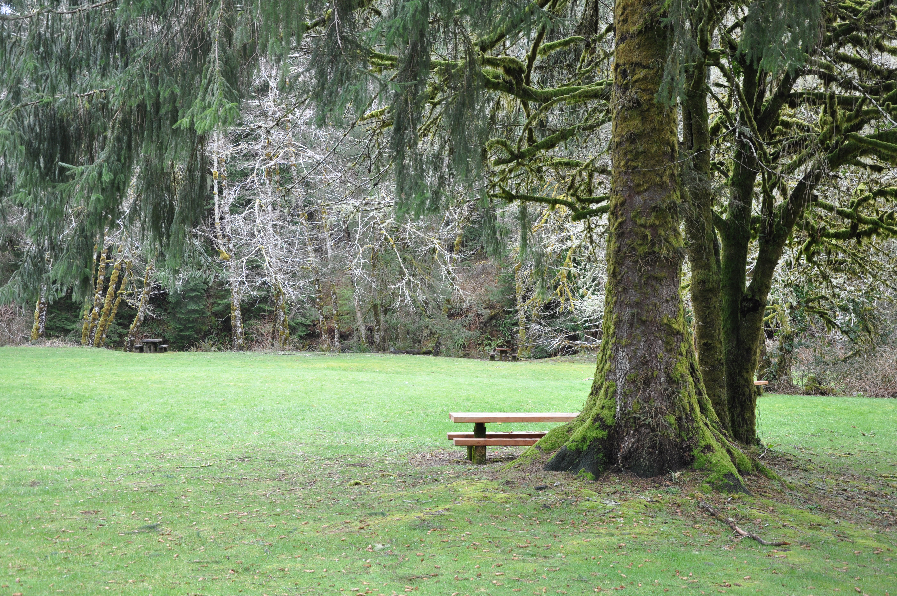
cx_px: 448
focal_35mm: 45
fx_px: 1120
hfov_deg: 43.7
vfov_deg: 29.8
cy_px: 298
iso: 400
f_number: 5.6
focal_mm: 30
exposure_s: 1/125
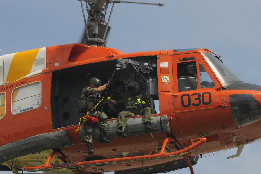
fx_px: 2173
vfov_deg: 4.6
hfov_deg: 6.9
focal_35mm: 300
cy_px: 87
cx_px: 130
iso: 400
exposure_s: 1/500
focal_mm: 200
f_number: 8
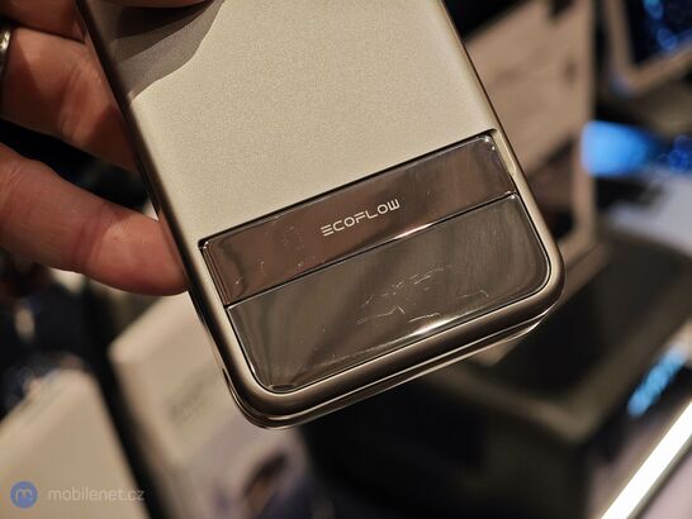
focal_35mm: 75
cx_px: 346
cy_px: 260
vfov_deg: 19.7
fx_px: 1500
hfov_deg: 26.0
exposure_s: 1/60.8
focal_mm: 12.28
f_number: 1.8
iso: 320
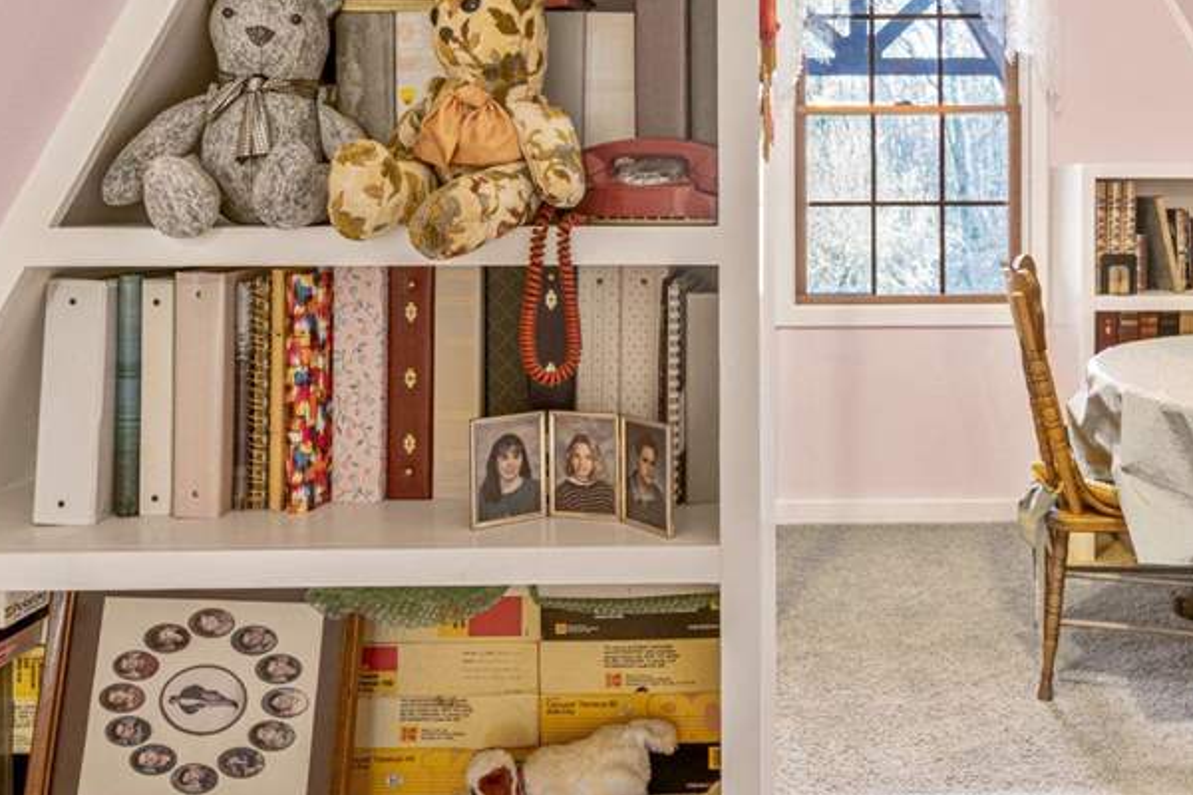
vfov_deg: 39.9
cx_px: 803
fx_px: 1060
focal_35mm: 32
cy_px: 196
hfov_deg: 57.3
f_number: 9
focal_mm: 15
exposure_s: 2.5
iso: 320
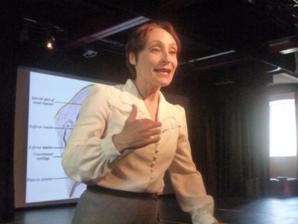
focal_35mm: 44
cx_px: 149
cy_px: 112
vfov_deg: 32.9
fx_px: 379
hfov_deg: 42.9
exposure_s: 1/100
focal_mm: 7.9
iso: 1250
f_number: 3.4
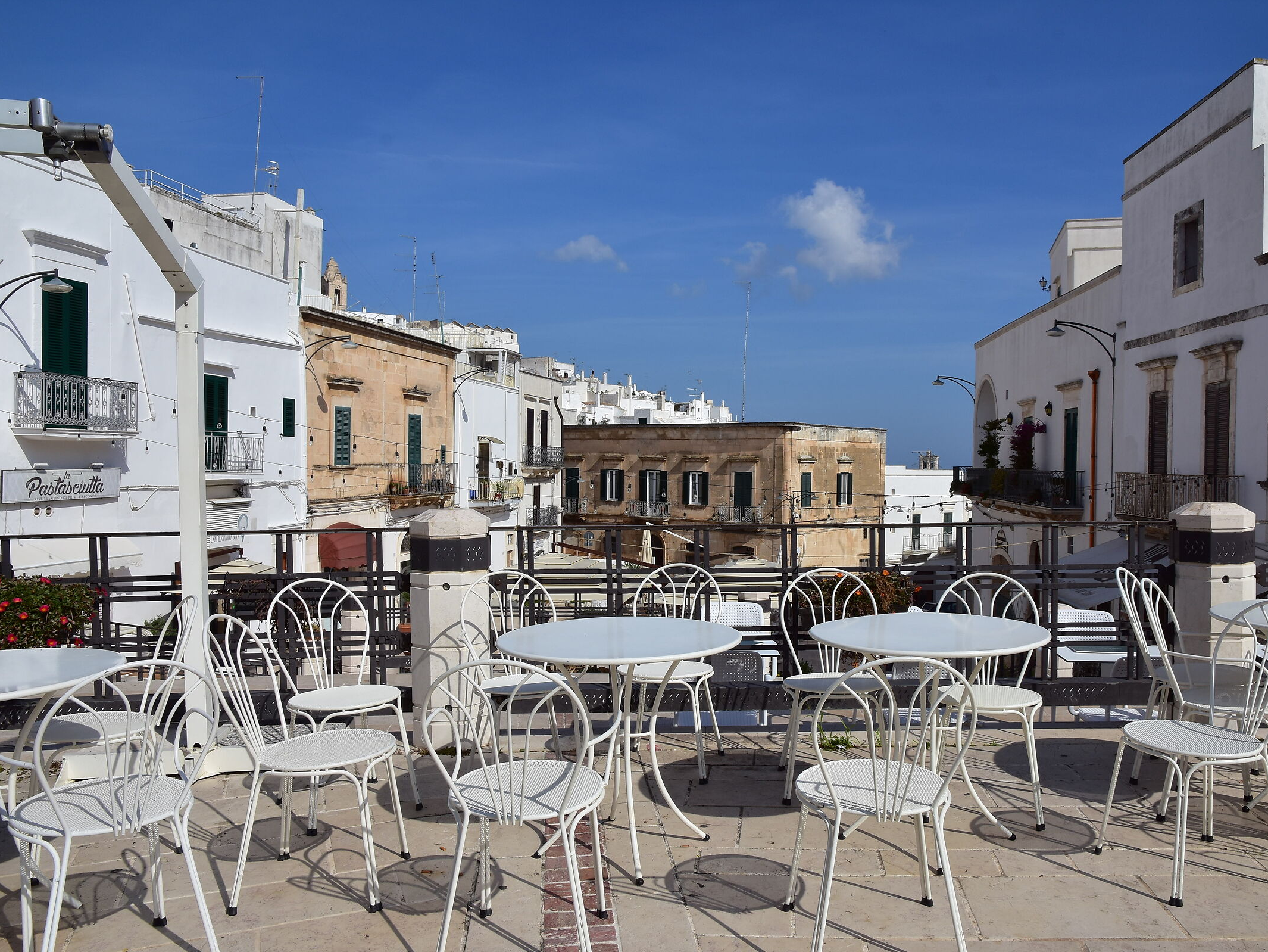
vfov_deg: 53.1
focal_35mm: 26
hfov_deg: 67.0
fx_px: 952
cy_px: 476
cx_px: 713
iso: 160
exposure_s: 1/500
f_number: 11
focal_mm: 16
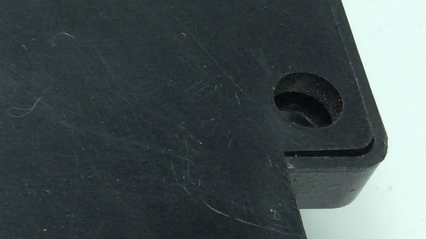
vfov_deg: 10.0
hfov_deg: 16.2
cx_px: -215
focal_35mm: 121
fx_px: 1366
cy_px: 42
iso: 32
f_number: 2.4
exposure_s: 1/255
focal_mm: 3.3
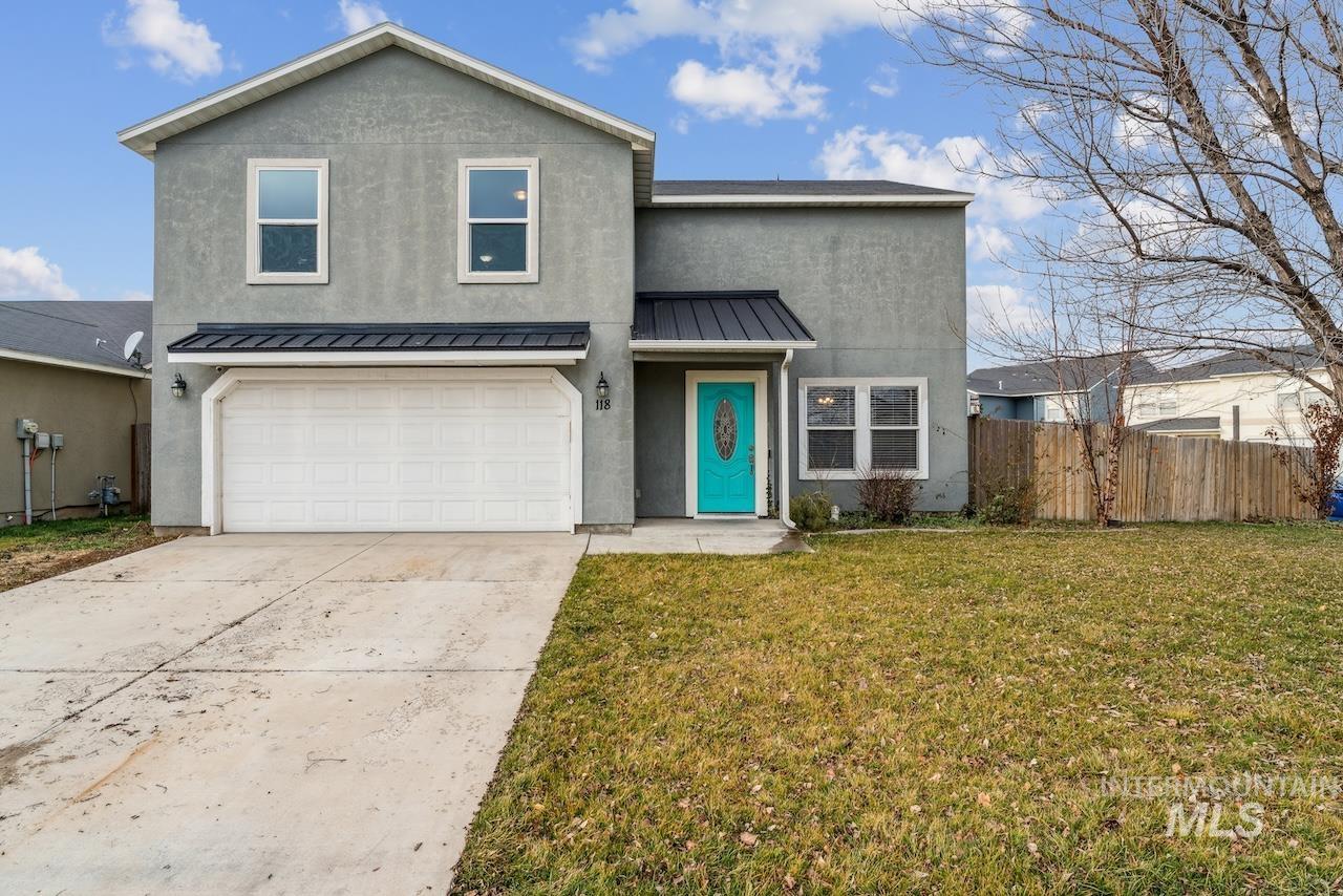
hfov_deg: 84.5
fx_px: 739
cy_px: 448
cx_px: 672
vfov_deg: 62.5
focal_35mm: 20
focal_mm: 19.8
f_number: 13
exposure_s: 1/125
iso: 400
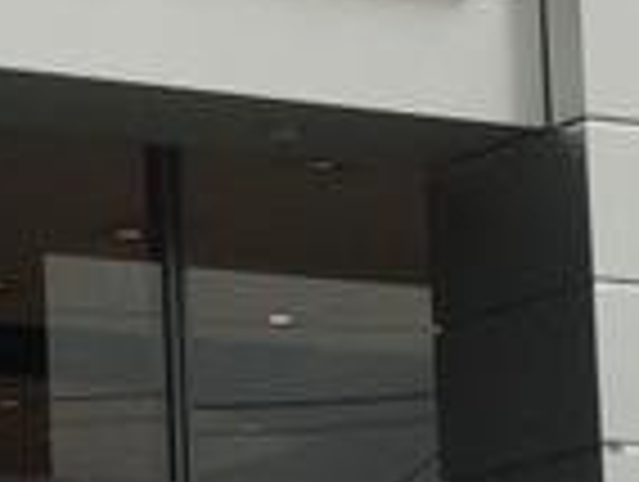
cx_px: -54
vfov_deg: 6.8
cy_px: 698
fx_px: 3994
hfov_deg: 9.1
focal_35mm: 216
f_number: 2.2
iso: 32
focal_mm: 4.12
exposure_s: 1/1208
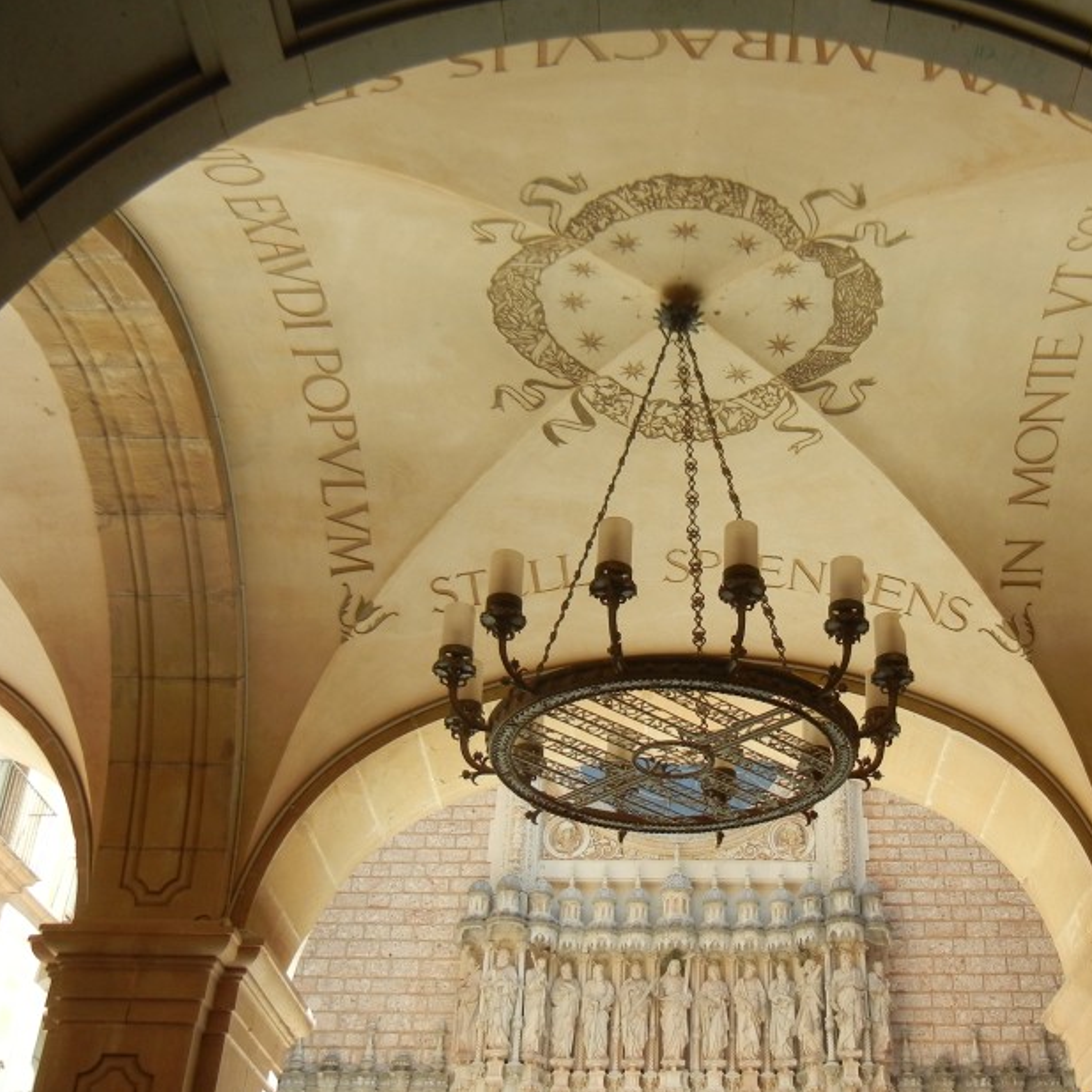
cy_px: 577
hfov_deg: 37.9
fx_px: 1570
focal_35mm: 44
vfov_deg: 38.3
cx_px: 729
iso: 160
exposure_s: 1/252
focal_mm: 5.4
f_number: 3.5
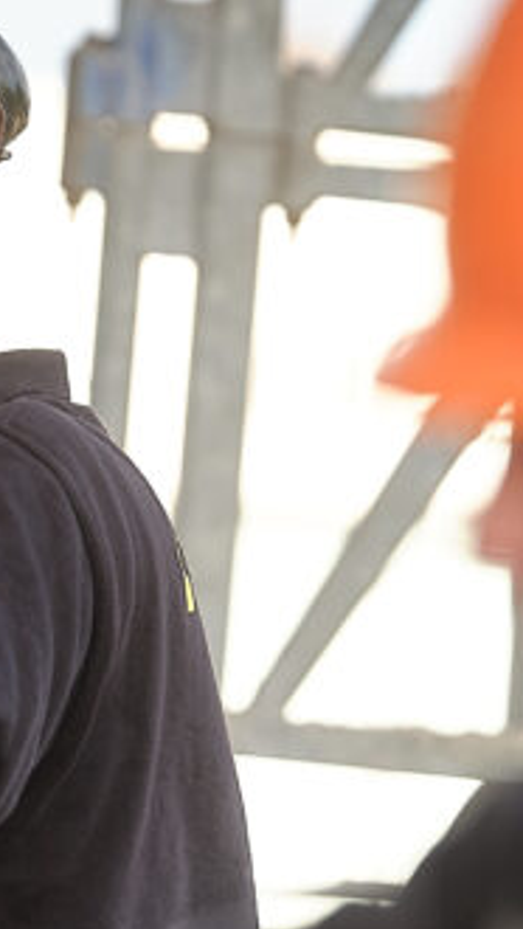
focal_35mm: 294
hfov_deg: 4.1
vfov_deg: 7.3
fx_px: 7237
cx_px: 31
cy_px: 695
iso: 320
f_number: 2.2
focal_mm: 110
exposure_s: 1/1600
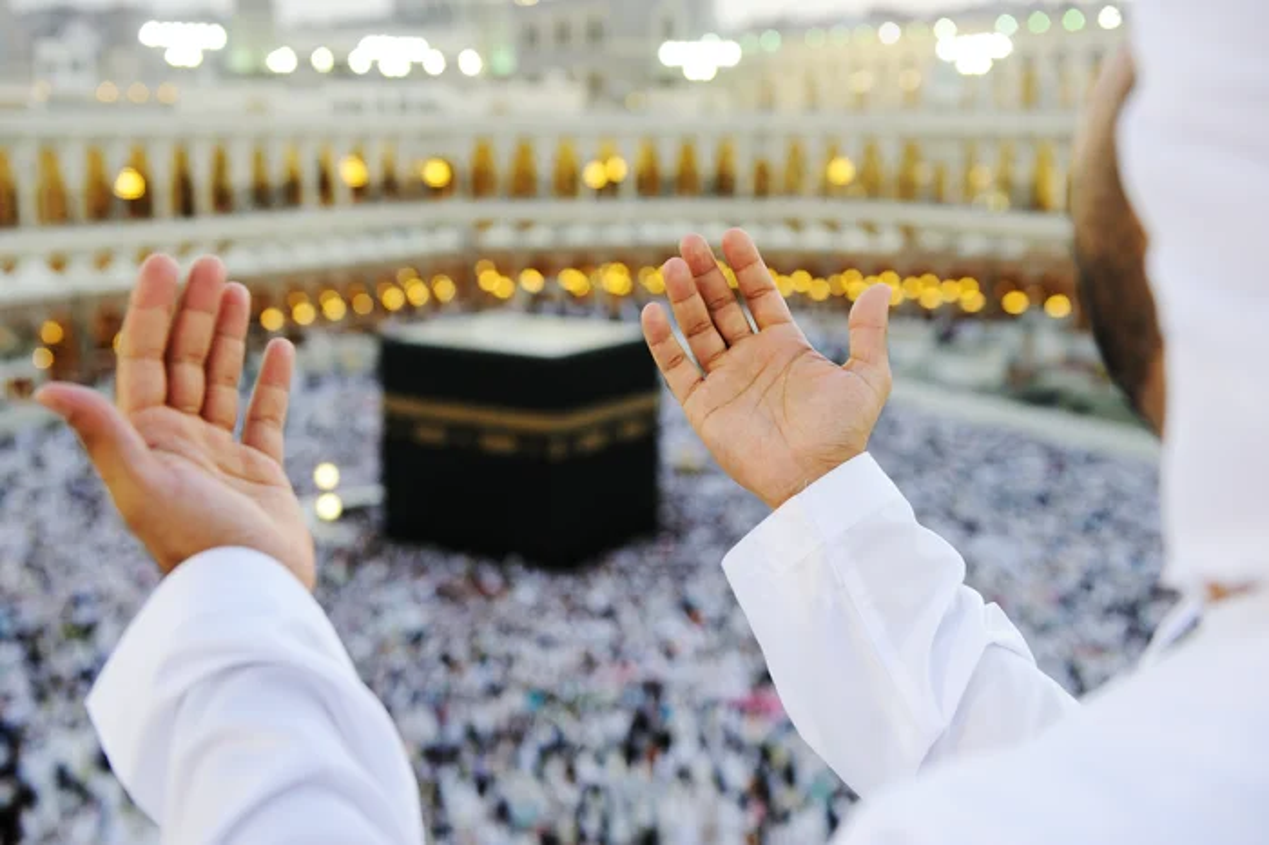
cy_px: 422
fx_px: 1585
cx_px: 634
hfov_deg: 43.6
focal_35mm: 45
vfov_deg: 29.8
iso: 400
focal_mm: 45
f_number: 3.5
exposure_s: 1/80
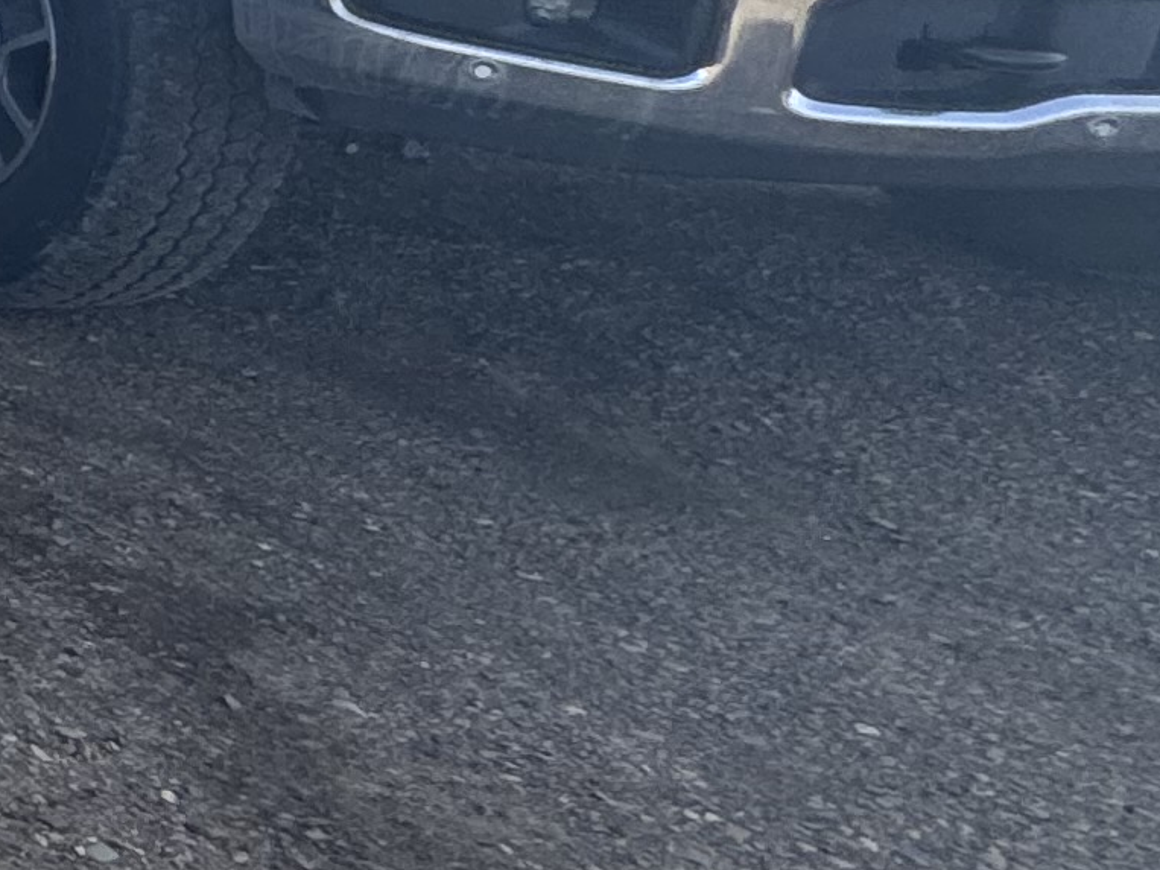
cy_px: -97
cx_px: -1833
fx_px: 2479
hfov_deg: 13.9
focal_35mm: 74
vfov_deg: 19.1
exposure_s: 1/587
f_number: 2.2
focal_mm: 2.22
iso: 40
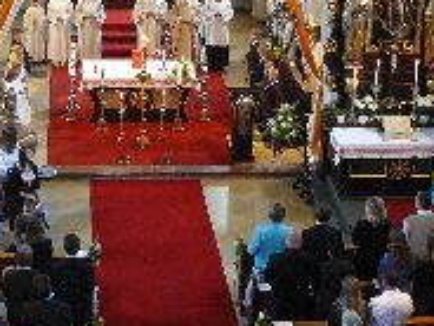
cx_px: 123
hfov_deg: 23.1
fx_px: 1053
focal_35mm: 84
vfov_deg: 17.1
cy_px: -22
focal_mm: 6
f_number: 2.8
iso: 200
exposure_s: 1/10
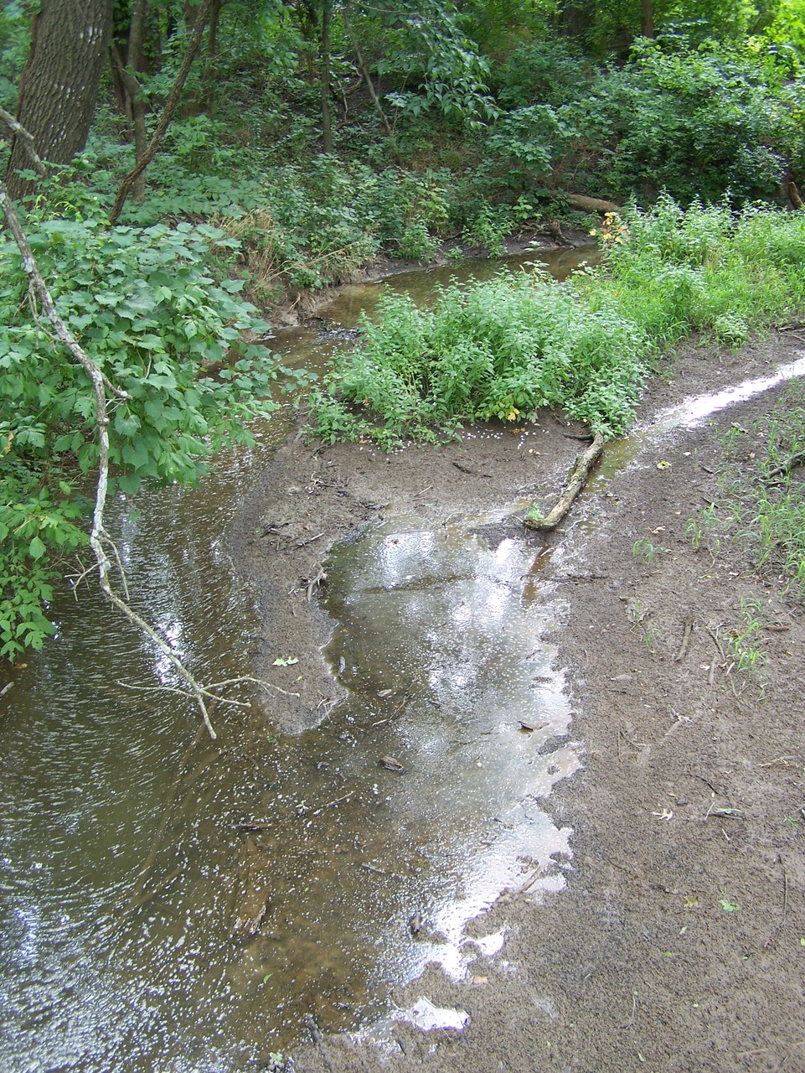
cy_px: 536
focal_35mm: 38
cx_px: 402
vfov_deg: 49.0
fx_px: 1177
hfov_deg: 37.7
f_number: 2.8
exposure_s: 1/30
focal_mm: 6.3
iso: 100
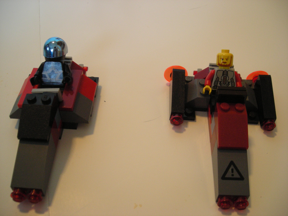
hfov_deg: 49.0
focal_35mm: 38
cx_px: 144
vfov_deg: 37.7
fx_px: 316
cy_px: 108
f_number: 3.2
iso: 200
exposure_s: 1/12.2
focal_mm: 6.3
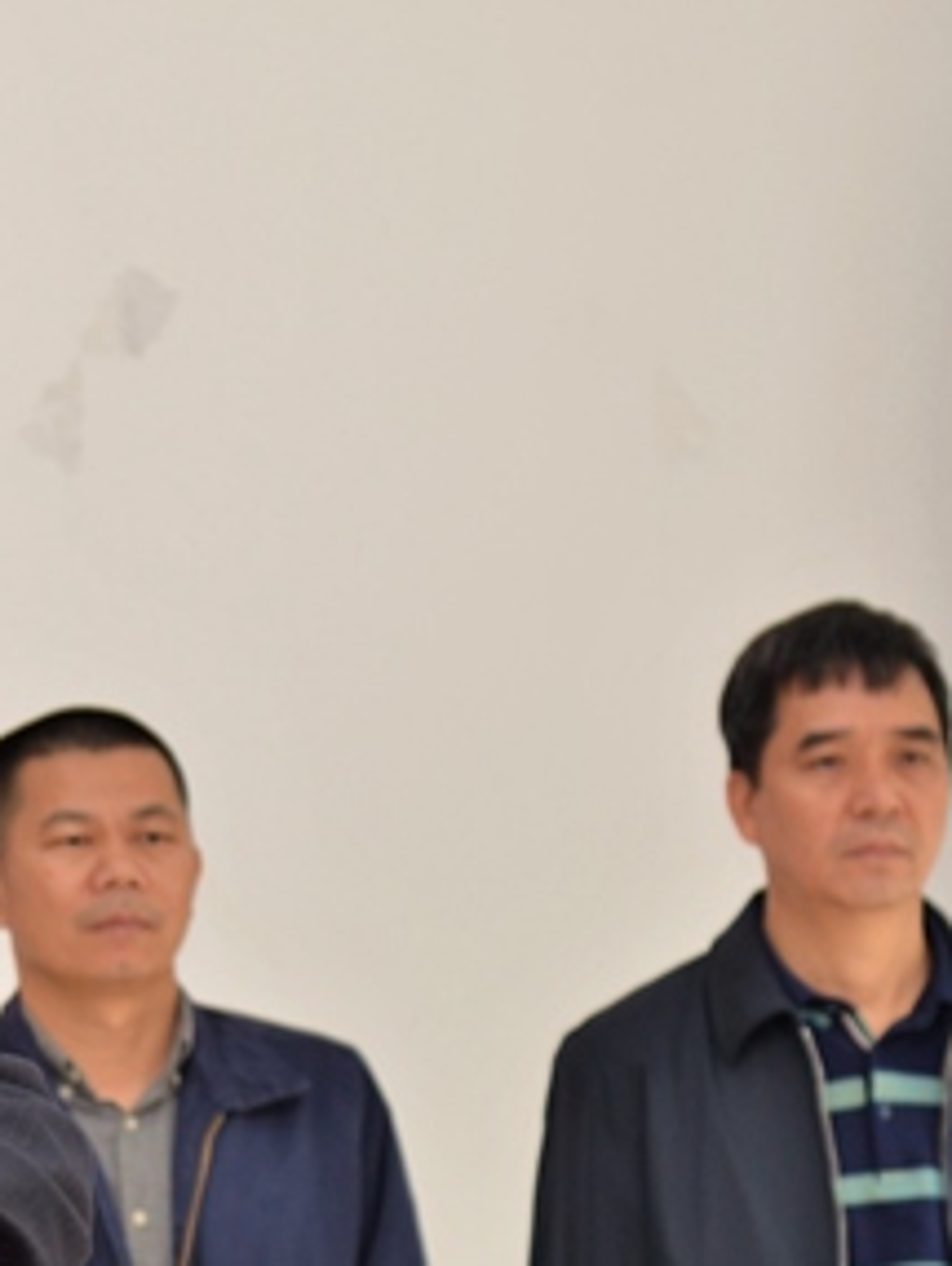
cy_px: 781
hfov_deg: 7.0
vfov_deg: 9.4
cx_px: -319
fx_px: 7726
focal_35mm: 211
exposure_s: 1/60
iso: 320
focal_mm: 70
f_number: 4.5
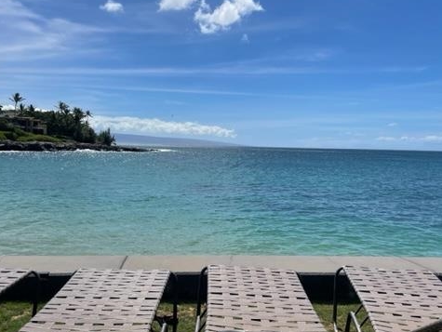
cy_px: 181
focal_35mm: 35
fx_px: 447
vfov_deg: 40.7
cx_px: 215
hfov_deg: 52.6
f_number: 1.6
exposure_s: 1/6897
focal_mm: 4.2
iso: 32
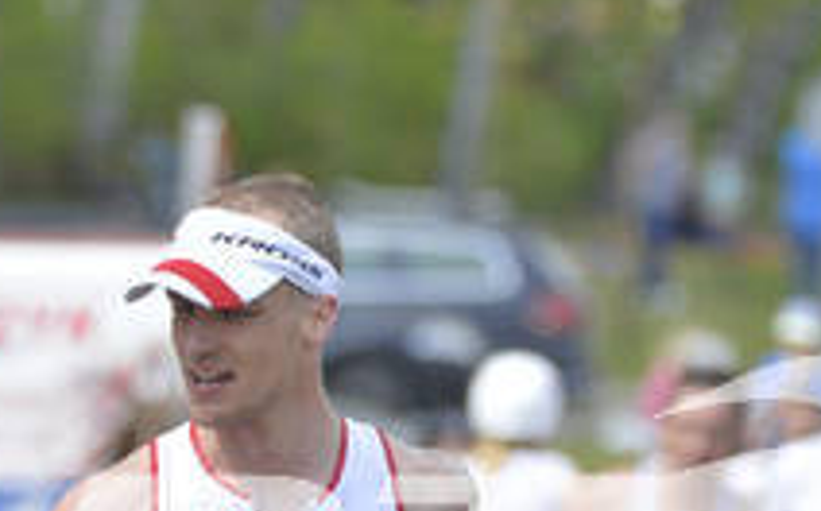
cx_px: 97
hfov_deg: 2.3
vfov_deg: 1.4
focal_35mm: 925
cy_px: 687
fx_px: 20675
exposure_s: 1/1250
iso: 400
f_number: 6.3
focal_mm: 300
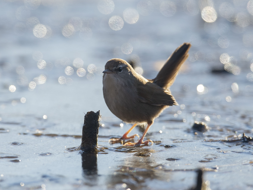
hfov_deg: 2.2
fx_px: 6739
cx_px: 120
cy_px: 95
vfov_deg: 1.6
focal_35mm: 922
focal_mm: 850
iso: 1600
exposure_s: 1/2500
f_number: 6.3
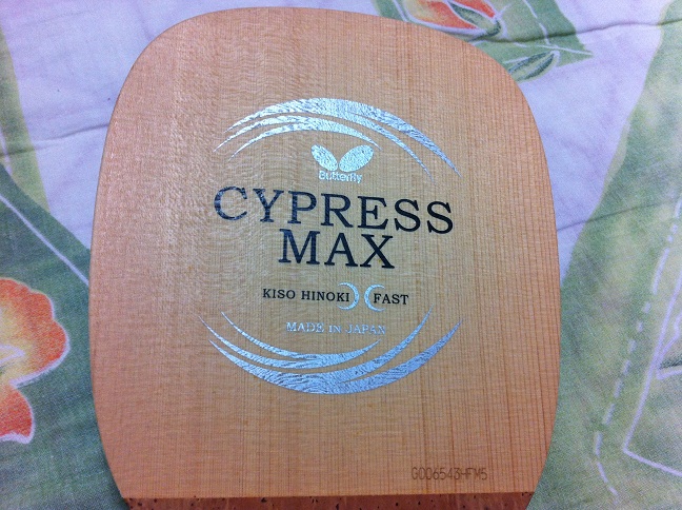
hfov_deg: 52.7
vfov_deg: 40.6
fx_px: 689
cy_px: 255
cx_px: 341
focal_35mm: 35
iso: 100
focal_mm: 3.85
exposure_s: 1/17
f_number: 2.8
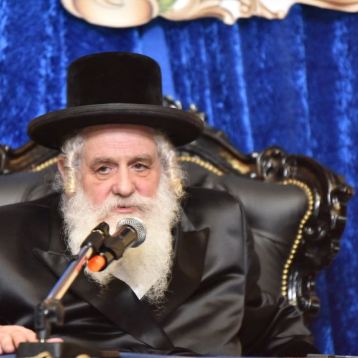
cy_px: 182
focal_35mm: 302
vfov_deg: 5.8
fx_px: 3534
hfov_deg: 5.8
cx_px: 117
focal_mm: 200
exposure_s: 1/125
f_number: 2.8
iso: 2500
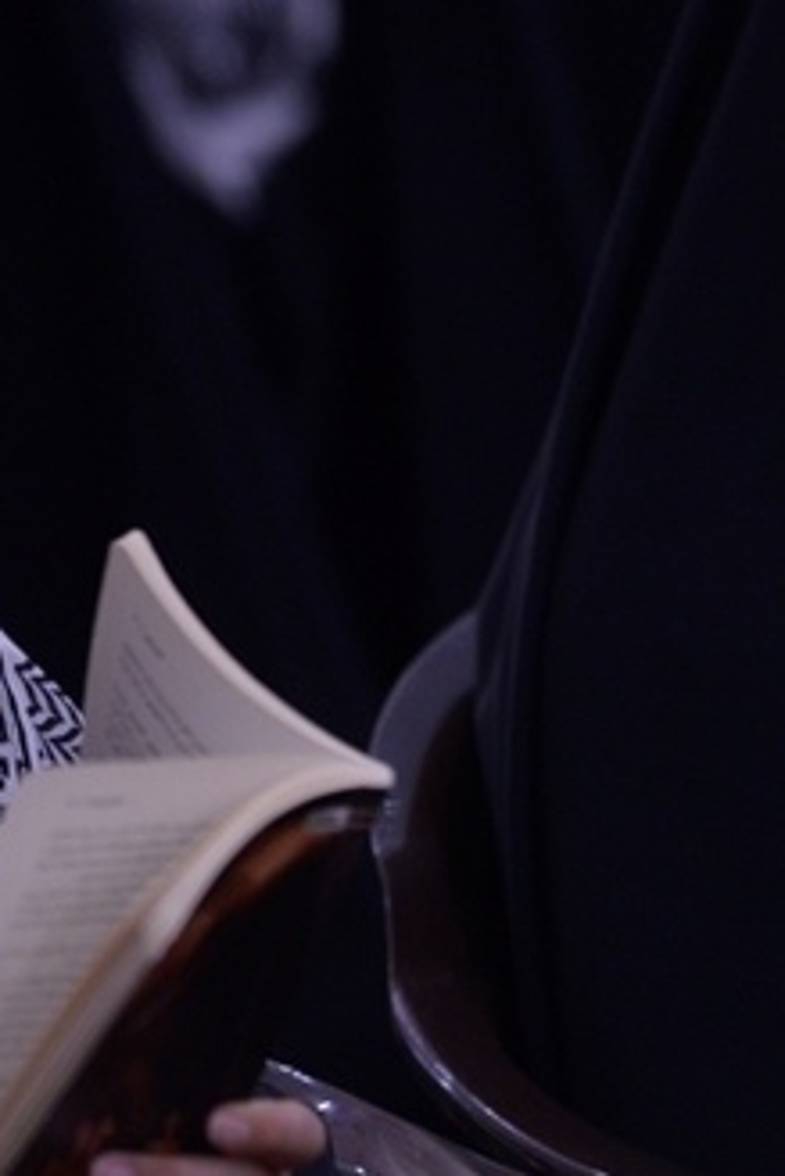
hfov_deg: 2.8
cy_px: 649
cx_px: -441
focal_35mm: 488
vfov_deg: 4.2
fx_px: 15944
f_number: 3.2
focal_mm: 200
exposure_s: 1/100
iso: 2000
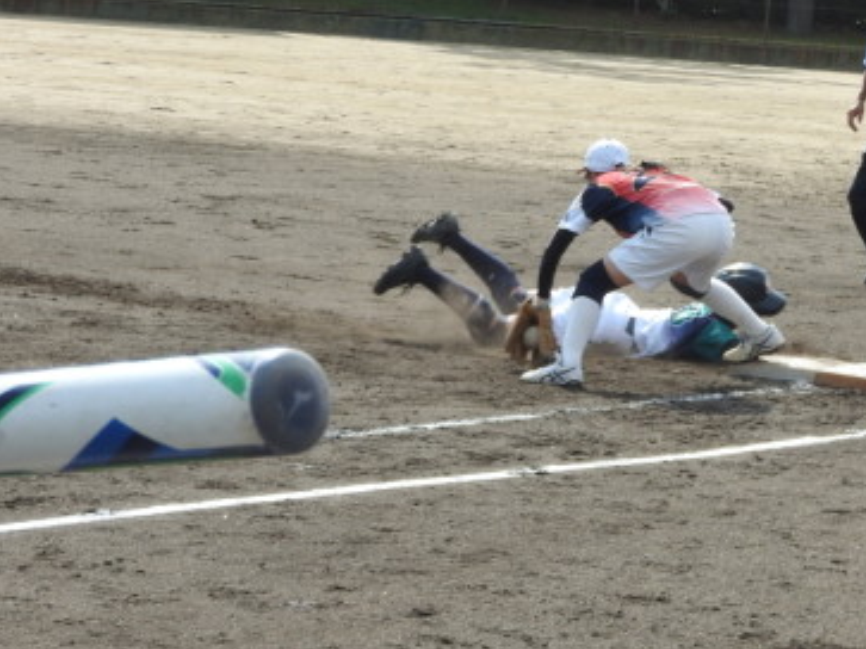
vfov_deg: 7.8
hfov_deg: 10.4
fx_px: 4752
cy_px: 441
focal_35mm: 190
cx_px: 711
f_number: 5
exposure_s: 1/500
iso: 100
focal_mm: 20.6
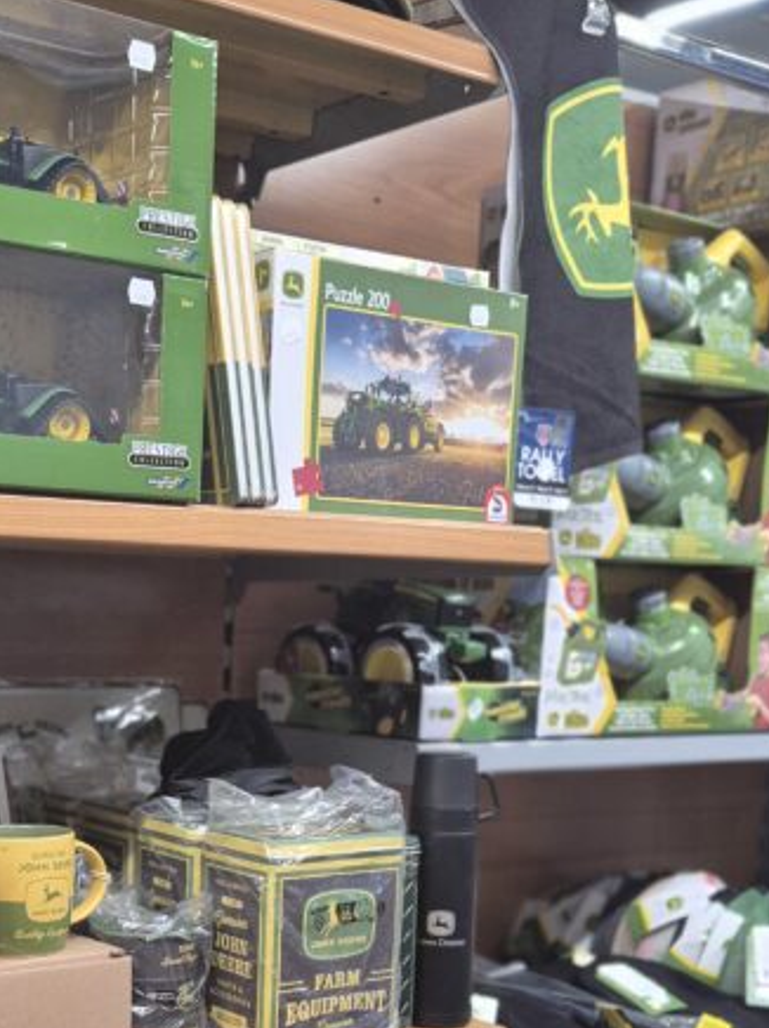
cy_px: 898
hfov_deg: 26.6
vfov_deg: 33.9
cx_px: 177
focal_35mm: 54
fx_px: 1603
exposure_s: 1/100
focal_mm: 5.4
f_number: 1.8
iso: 400
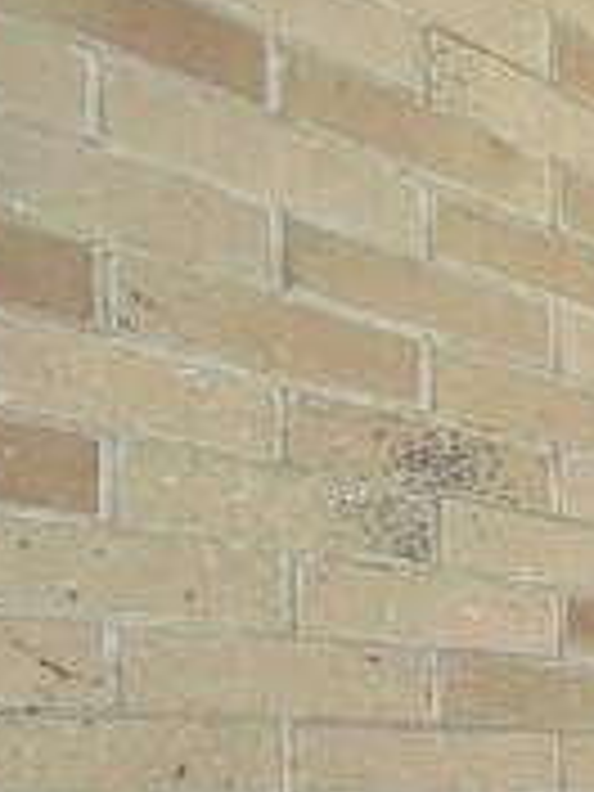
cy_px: 812
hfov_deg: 19.5
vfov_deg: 38.4
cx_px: 1172
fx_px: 984
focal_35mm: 43
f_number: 1.8
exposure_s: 1/727
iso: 32
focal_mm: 1.57
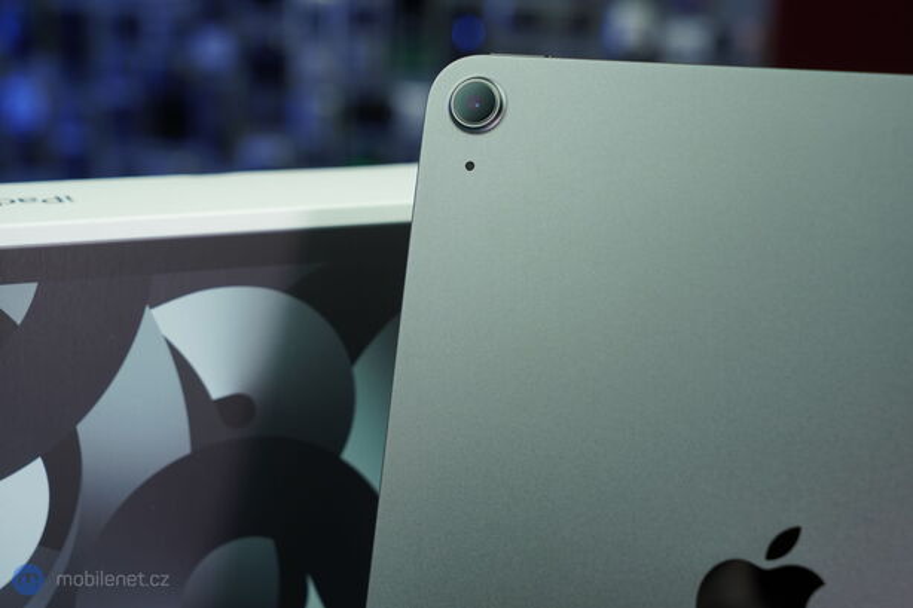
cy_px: 304
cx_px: 456
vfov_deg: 19.4
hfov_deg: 28.9
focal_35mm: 70
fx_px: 1775
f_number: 6.3
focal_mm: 70
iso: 1000
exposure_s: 1/160
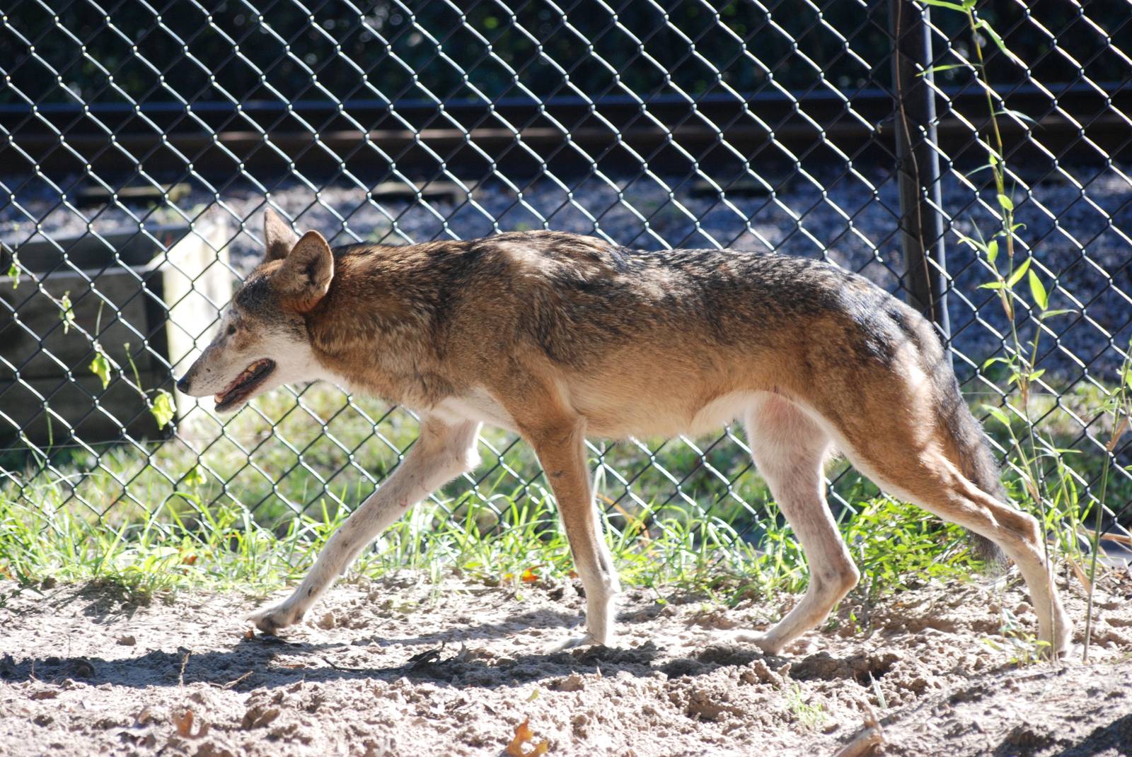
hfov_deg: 8.1
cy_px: 378
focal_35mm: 255
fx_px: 8028
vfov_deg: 5.4
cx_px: 566
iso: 400
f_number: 4.8
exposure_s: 1/400
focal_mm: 170
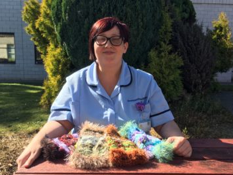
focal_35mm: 33
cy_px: 89
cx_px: 131
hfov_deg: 55.2
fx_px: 222
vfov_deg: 42.9
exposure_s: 1/630
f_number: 2.2
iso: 25
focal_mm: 4.15
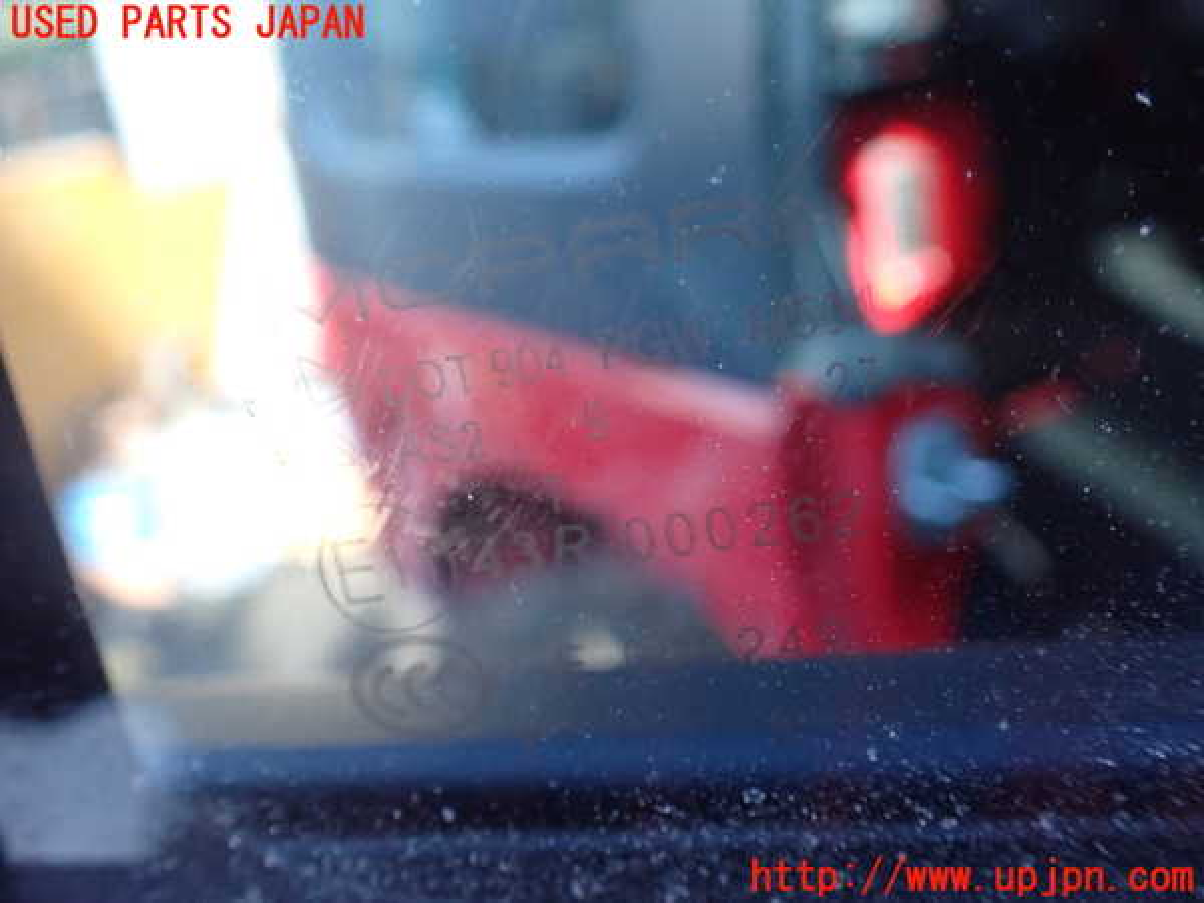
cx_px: 602
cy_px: 452
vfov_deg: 46.8
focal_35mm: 30
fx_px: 1043
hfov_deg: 60.0
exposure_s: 1/100
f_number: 2.3
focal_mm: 5.4
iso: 800
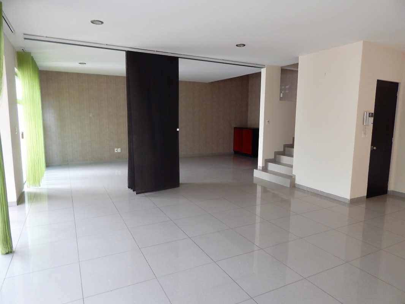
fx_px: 269
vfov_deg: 58.9
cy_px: 152
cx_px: 202
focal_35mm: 23
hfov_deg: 73.9
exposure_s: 1/60
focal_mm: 4
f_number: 3
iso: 125
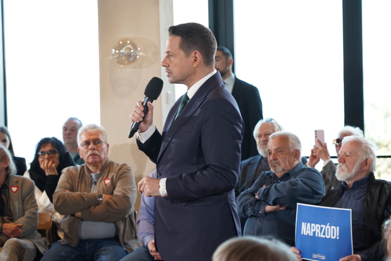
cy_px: 130
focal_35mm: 105
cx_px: 196
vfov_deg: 13.0
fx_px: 1140
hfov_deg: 19.5
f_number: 5.6
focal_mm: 105
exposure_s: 1/100
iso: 1000
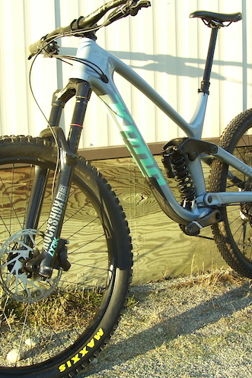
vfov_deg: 32.4
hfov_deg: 21.9
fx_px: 651
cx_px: 132
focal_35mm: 62
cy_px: 189
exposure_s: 1/250
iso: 80
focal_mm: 6
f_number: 2.7
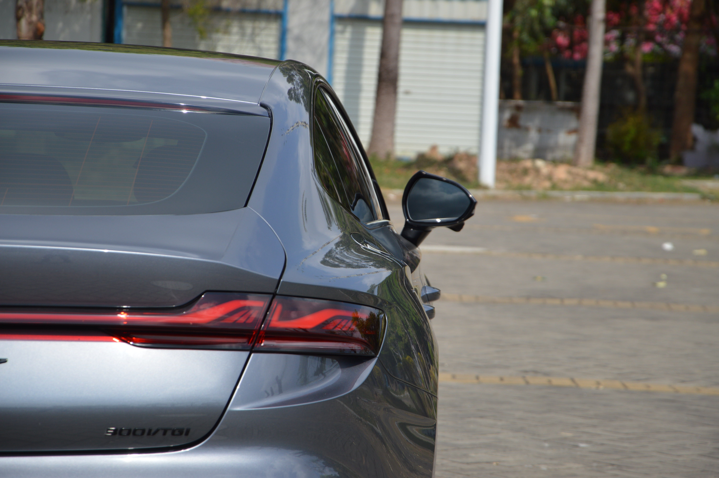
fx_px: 3143
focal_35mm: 158
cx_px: 360
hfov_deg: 13.1
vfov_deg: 8.7
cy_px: 239
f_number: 6.3
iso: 100
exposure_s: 1/640
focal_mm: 105
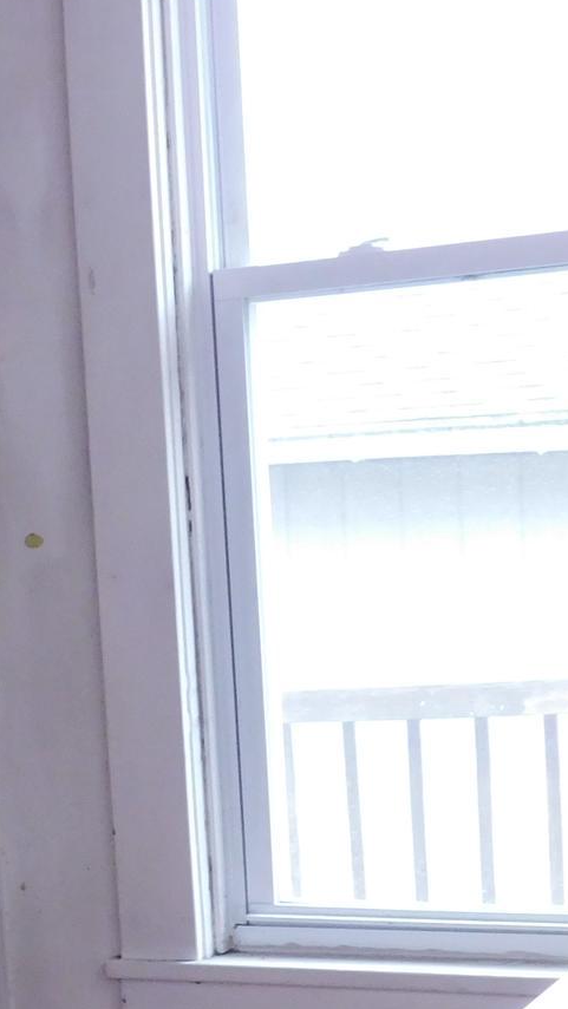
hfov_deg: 12.1
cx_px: -363
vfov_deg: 22.3
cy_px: 833
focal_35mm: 94
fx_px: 2517
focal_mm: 6.3
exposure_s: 1/15
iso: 400
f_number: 3.5
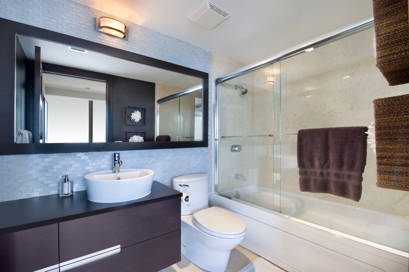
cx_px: 204
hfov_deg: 100.4
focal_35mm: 15
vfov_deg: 77.3
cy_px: 136
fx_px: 170
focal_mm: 15
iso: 200
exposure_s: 1/1.25
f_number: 16
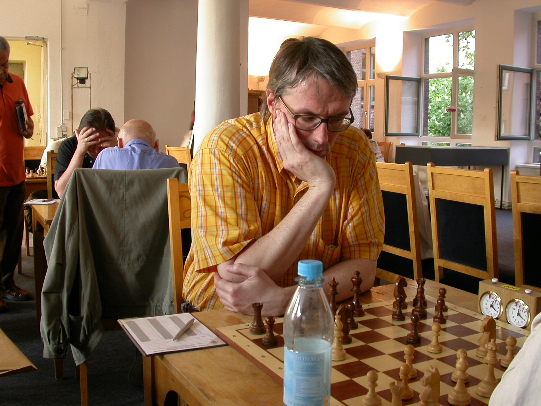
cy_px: 203
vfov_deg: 37.7
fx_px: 594
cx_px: 270
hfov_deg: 49.0
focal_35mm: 38
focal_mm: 7.85
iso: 100
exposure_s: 1/18.8
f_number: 3.7
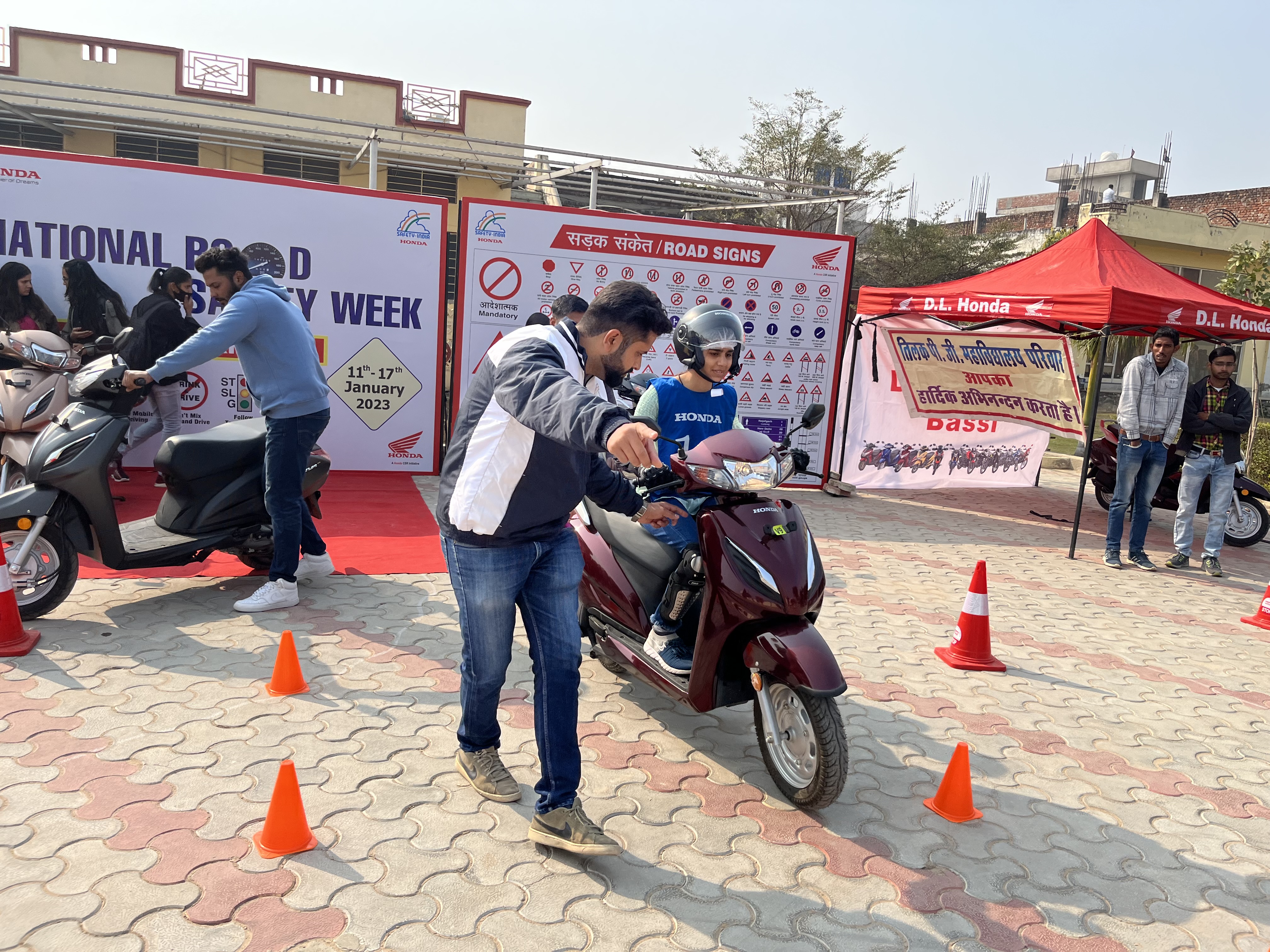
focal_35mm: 26
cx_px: 635
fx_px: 954
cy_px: 476
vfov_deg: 53.1
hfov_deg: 67.3
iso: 50
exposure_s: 1/2632
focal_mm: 5.1
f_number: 1.6
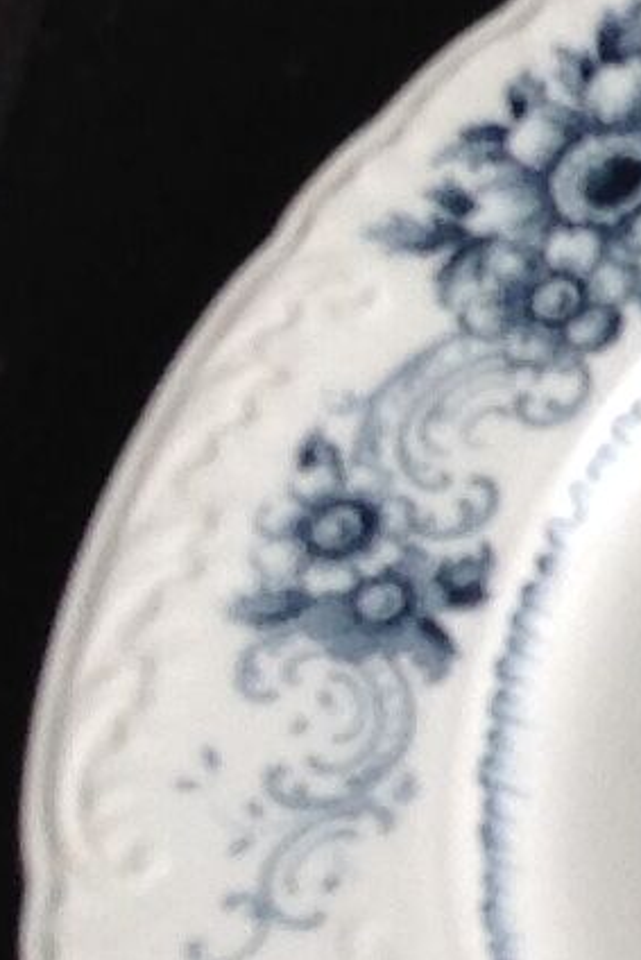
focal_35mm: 222
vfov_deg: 9.2
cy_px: -27
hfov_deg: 5.5
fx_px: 5924
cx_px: 2473
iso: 50
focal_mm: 4.28
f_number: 2.4
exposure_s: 1/17
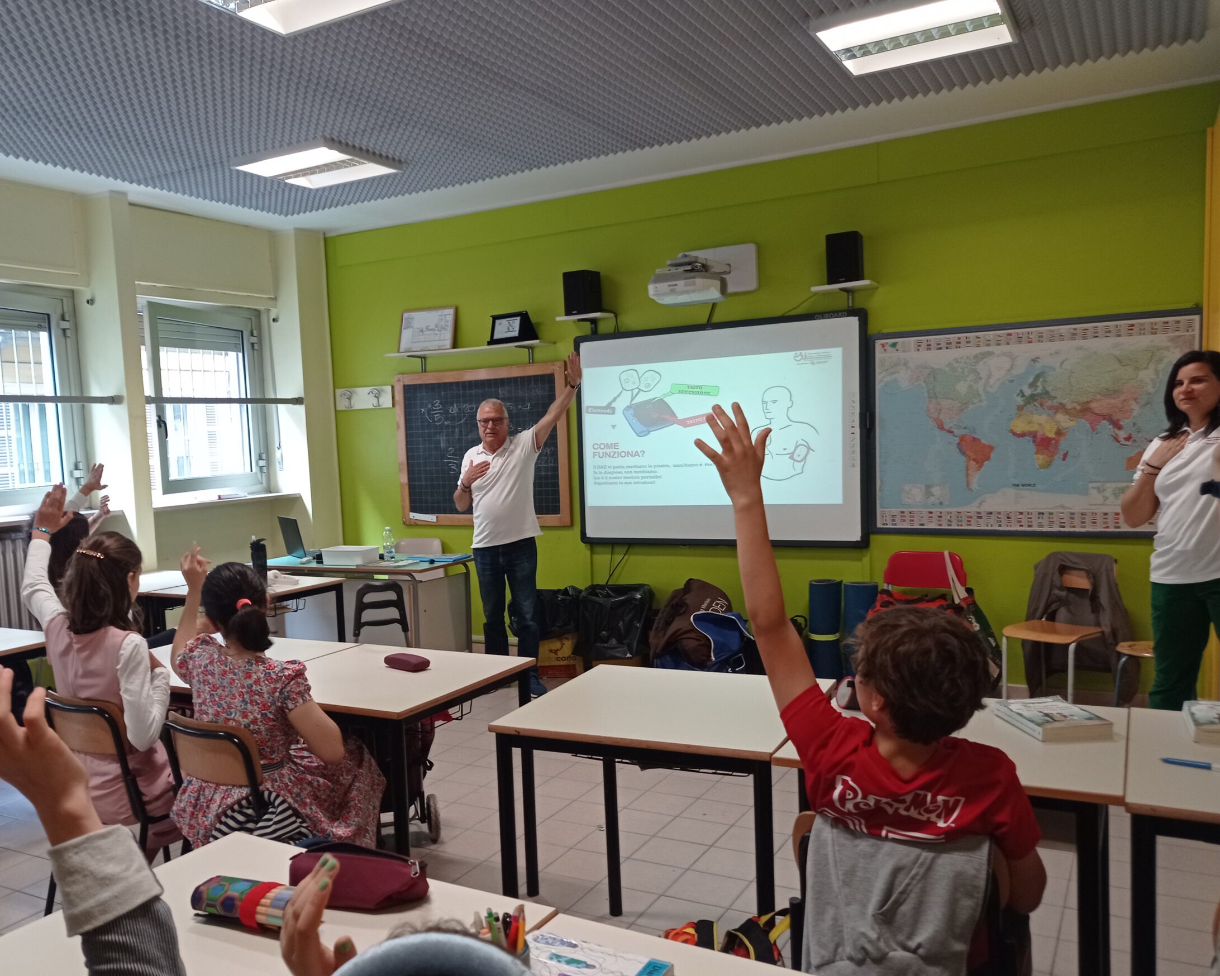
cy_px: 528
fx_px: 1156
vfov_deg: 45.8
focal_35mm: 32
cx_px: 532
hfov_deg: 55.5
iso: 123
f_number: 1.79
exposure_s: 1/50
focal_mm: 4.7
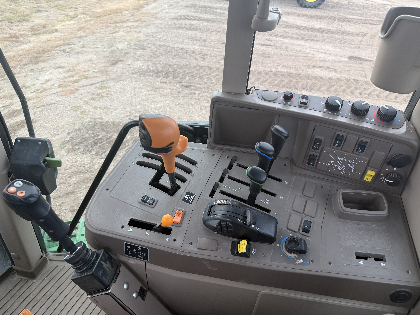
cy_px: 158
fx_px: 291
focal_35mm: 24
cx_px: 210
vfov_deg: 56.8
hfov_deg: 71.6
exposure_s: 1/121
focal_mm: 6.76
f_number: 1.78
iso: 160
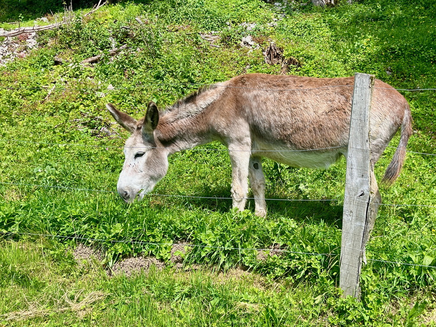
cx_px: 218
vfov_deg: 53.1
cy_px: 164
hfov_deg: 67.3
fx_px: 327
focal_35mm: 26
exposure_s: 1/1294
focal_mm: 5.1
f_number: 1.6
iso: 50
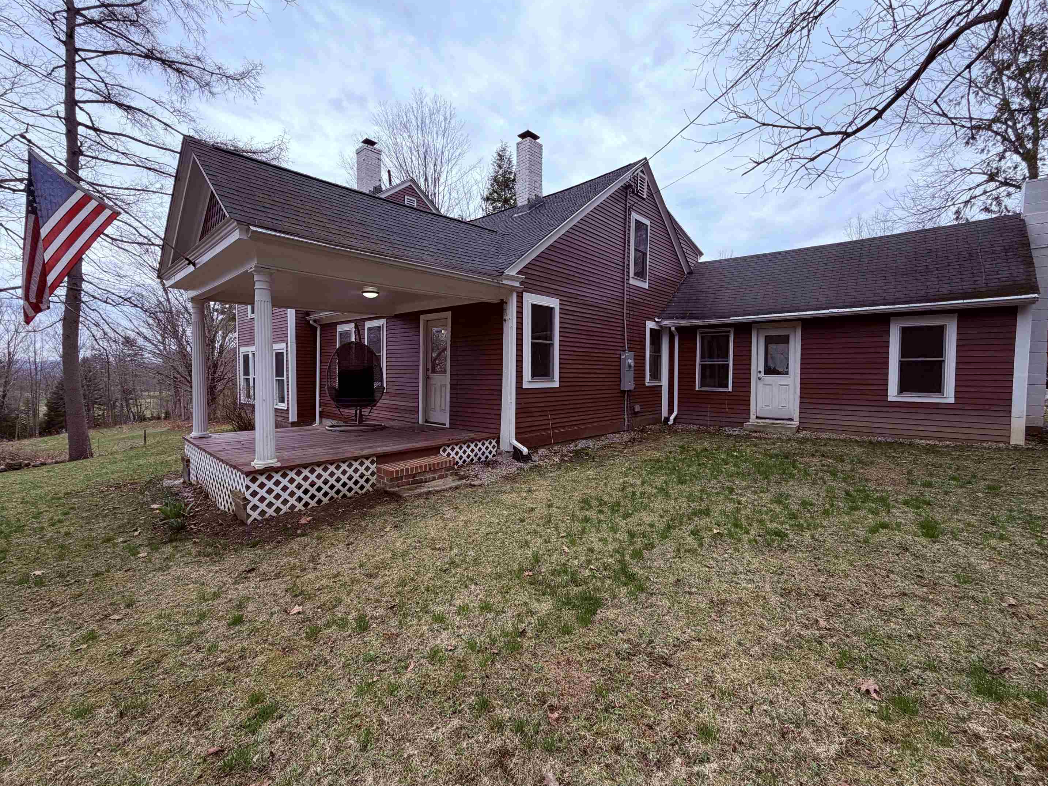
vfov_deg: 81.7
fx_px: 454
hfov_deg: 98.2
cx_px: 521
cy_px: 386
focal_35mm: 15
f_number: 2.2
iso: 50
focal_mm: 2.22
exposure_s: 1/502
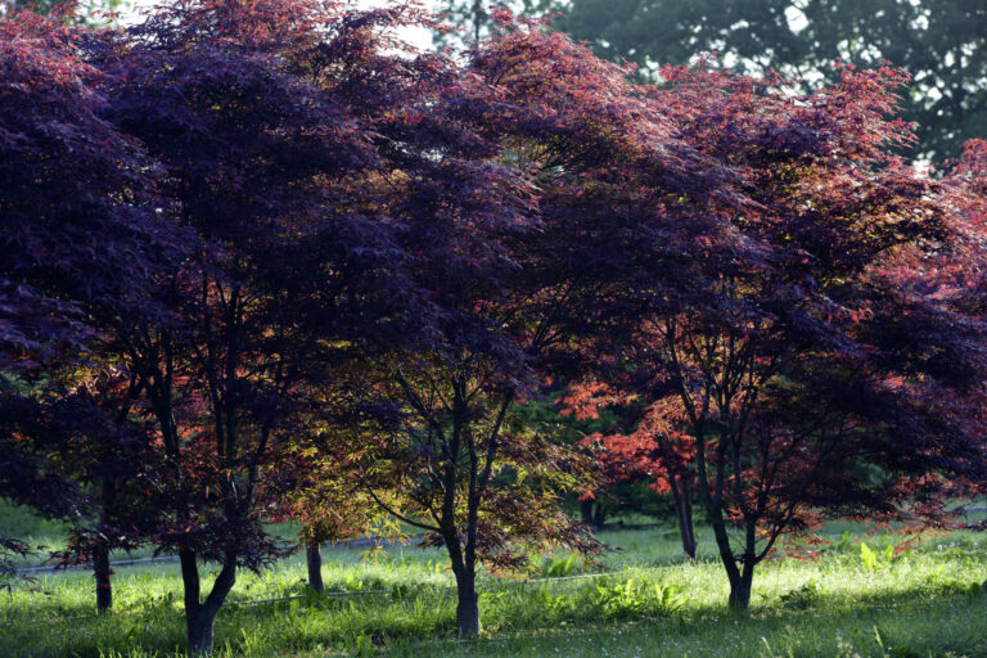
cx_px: 494
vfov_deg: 9.1
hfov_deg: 13.7
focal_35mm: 150
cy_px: 329
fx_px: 4112
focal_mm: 150
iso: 200
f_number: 8
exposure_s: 1/80
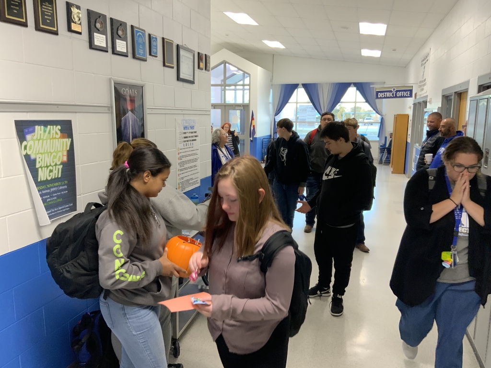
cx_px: 246
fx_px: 411
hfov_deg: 61.7
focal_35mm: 29
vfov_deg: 48.2
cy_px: 184
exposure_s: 1/60
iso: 125
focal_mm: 3
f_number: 1.8
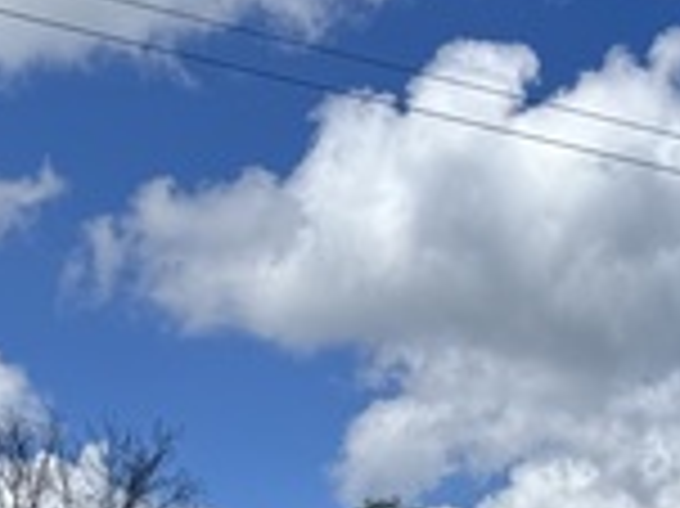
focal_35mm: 102
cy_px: 1052
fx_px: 2002
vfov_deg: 12.5
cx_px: 617
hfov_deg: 18.9
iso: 80
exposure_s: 1/5348
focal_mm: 6.76
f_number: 1.78
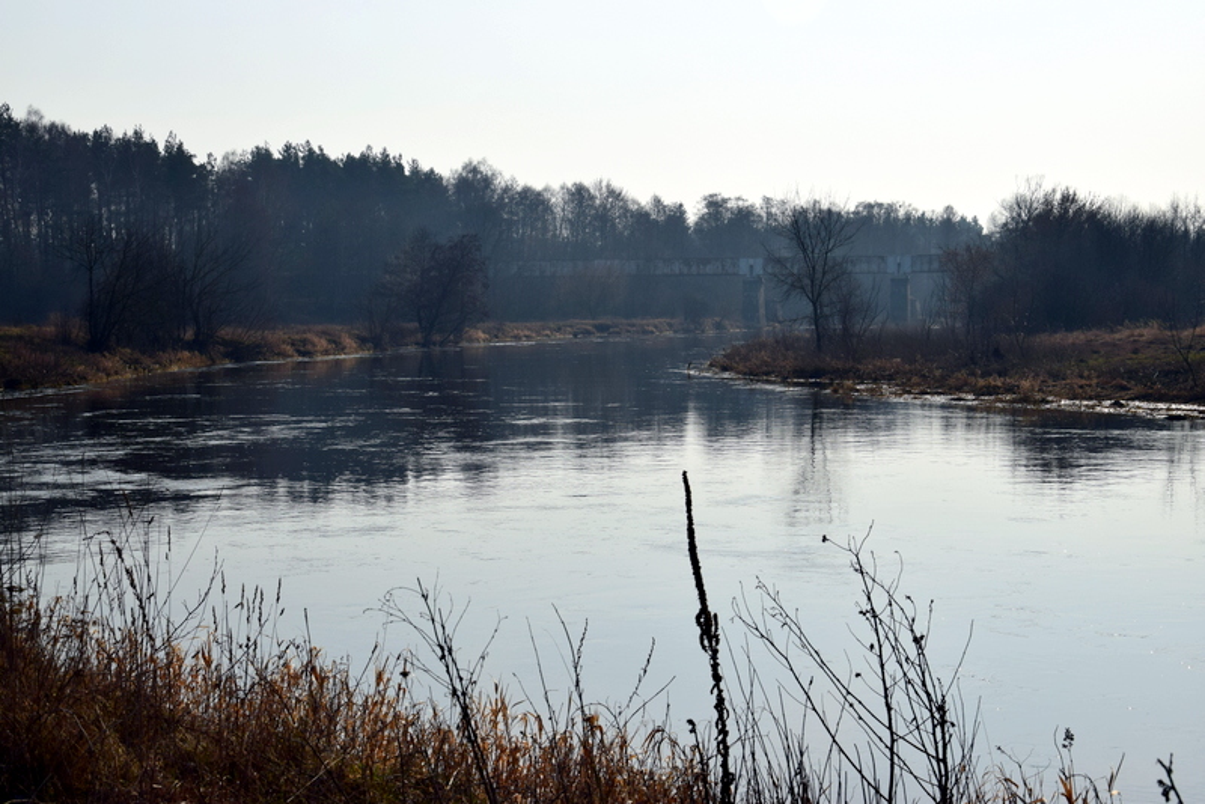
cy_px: 402
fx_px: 2109
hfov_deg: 31.9
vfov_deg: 21.6
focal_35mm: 63
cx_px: 602
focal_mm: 42
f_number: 11
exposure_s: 1/500
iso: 320
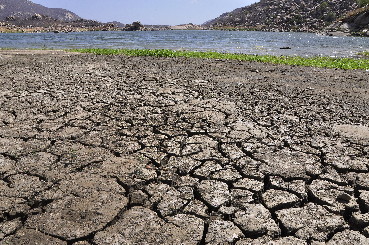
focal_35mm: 27
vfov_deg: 47.8
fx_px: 276
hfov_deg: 67.4
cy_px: 122
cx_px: 184
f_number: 22
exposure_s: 1/200
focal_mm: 18
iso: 500
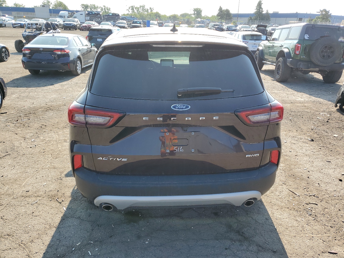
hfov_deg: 67.3
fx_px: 258
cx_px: 172
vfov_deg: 53.1
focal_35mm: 26
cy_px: 129
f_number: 1.5
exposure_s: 1/1250
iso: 50
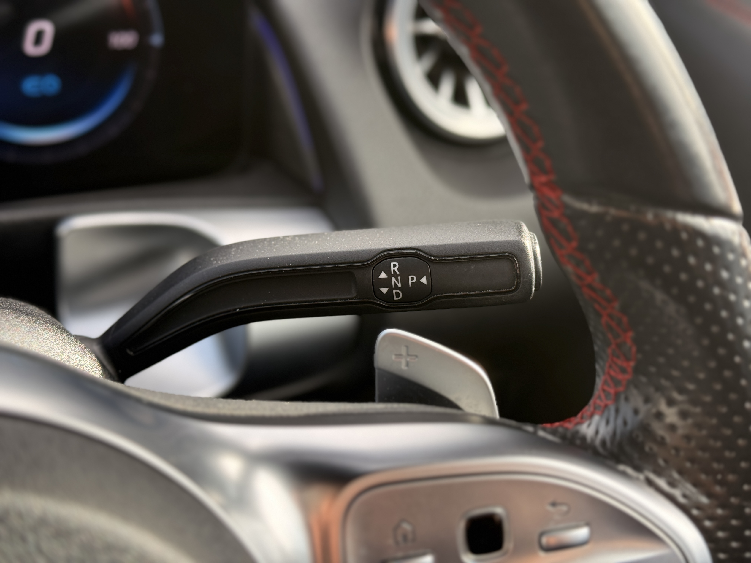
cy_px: 282
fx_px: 1041
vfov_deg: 30.3
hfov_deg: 39.7
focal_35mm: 48
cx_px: 376
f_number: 1.78
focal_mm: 6.76
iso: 100
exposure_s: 1/452
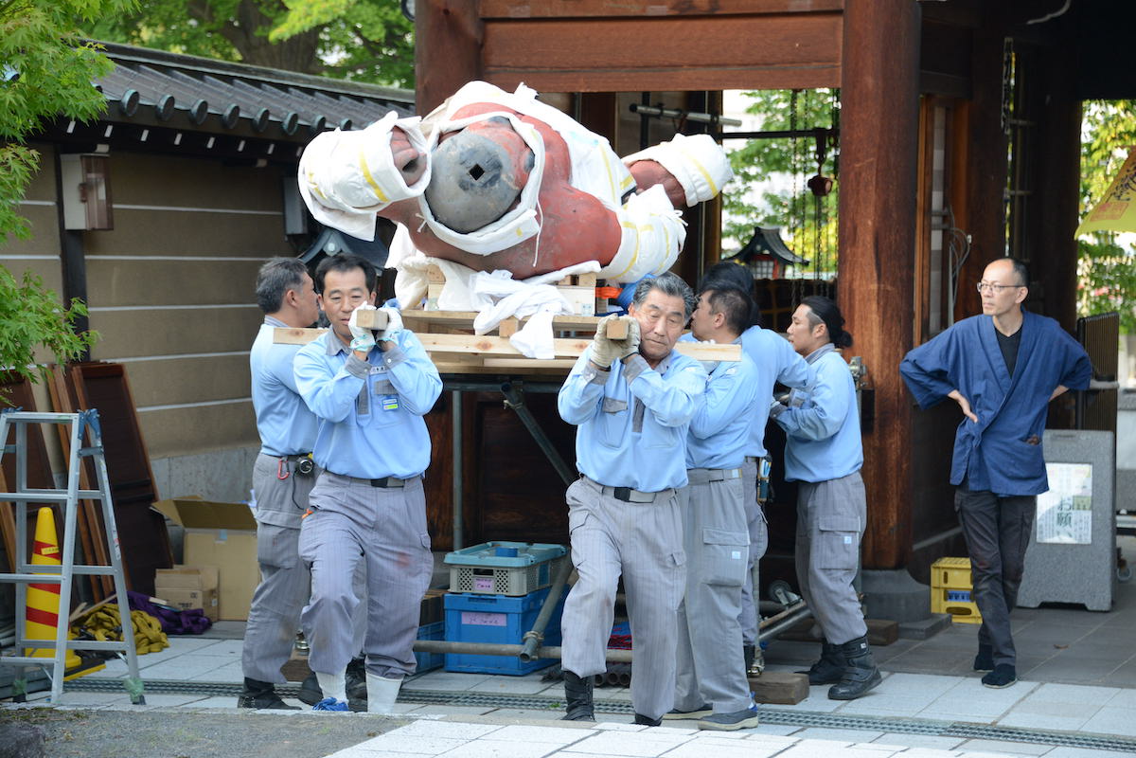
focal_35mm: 105
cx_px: 568
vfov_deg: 13.0
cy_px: 379
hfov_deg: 19.5
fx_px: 3313
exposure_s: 1/250
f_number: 5.3
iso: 1400
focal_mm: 105
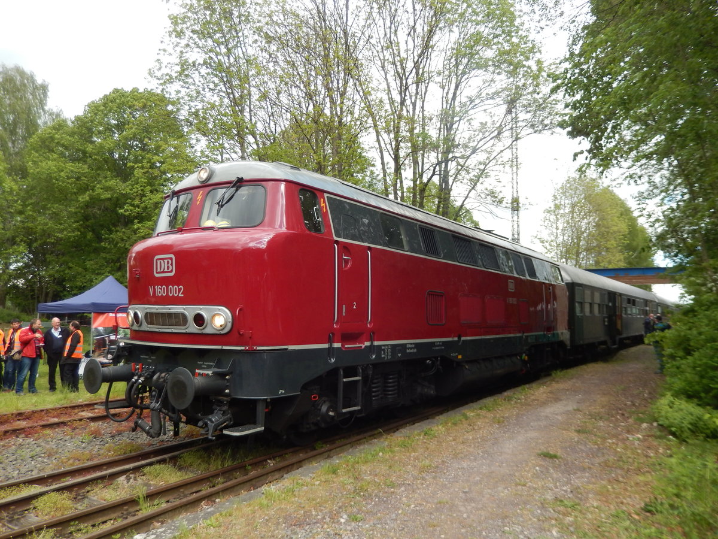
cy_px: 270
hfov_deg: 69.4
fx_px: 519
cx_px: 359
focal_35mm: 25
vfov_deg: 54.9
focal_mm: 4.5
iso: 125
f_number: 3.4
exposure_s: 1/400
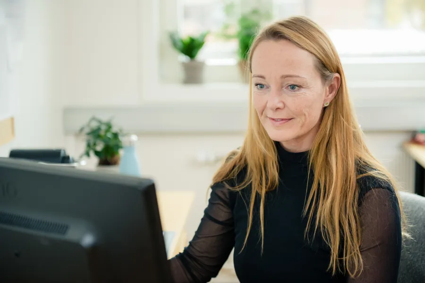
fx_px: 826
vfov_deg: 19.5
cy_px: 142
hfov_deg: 28.8
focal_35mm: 70
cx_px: 212
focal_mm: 70
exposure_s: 1/100
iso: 800
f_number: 3.2
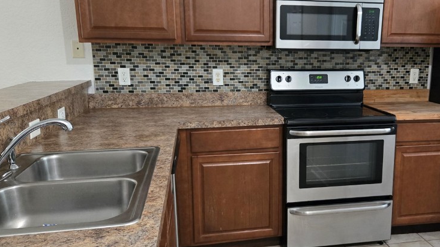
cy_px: 137
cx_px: 286
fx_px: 408
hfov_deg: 55.7
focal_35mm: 35
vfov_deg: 33.7
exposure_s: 1/60
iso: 1000
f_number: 1.8
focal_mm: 5.4
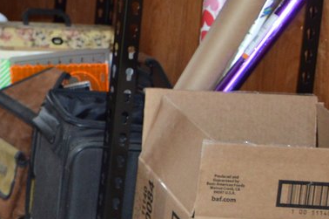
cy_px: -136
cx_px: -371
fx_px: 1113
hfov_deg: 13.7
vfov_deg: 10.7
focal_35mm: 122
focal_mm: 18
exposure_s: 1/125
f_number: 4
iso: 400
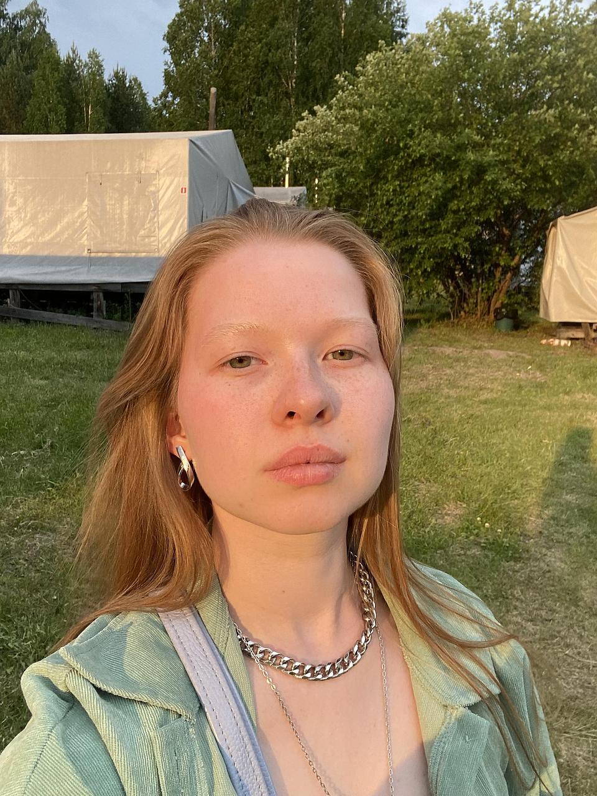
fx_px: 690
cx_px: 298
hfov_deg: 46.8
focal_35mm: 30
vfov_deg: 60.0
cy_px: 398
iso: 50
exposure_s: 1/122
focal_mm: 2.71
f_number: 2.2
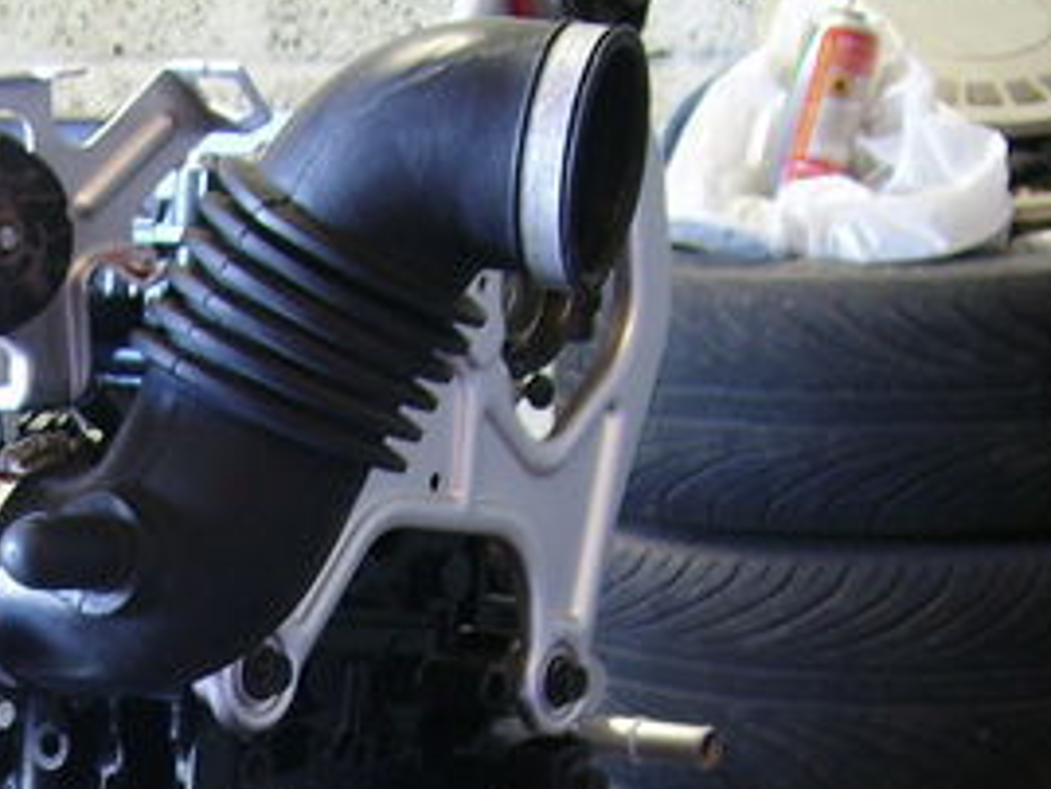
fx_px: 3979
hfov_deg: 14.7
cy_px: 910
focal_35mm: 131
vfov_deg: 11.1
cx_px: -47
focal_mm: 9.16
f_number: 3.4
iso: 100
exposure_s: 1/2
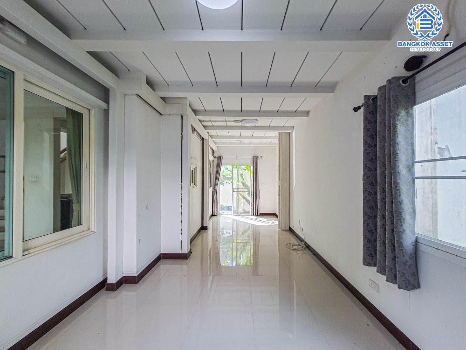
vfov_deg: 89.9
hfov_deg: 106.2
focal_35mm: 13
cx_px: 233
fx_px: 175
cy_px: 175
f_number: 2.2
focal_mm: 1.74
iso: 50
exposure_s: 1/100
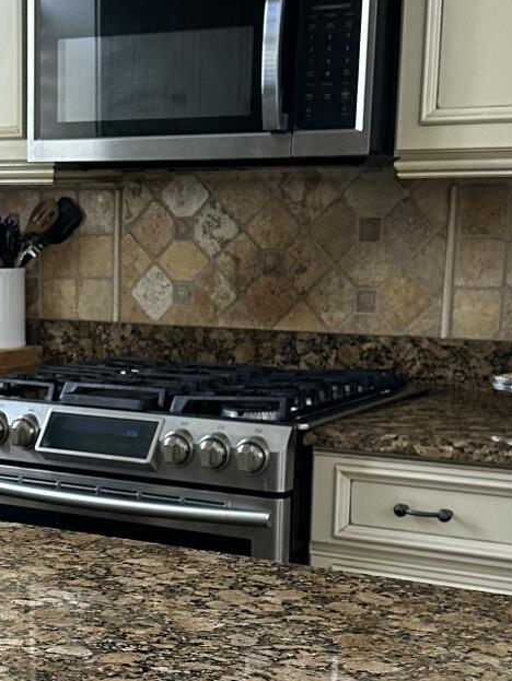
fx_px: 1517
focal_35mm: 77
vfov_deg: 25.0
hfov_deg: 18.7
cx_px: 7
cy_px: 514
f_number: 1.78
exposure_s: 1/60
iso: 320
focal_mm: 6.86
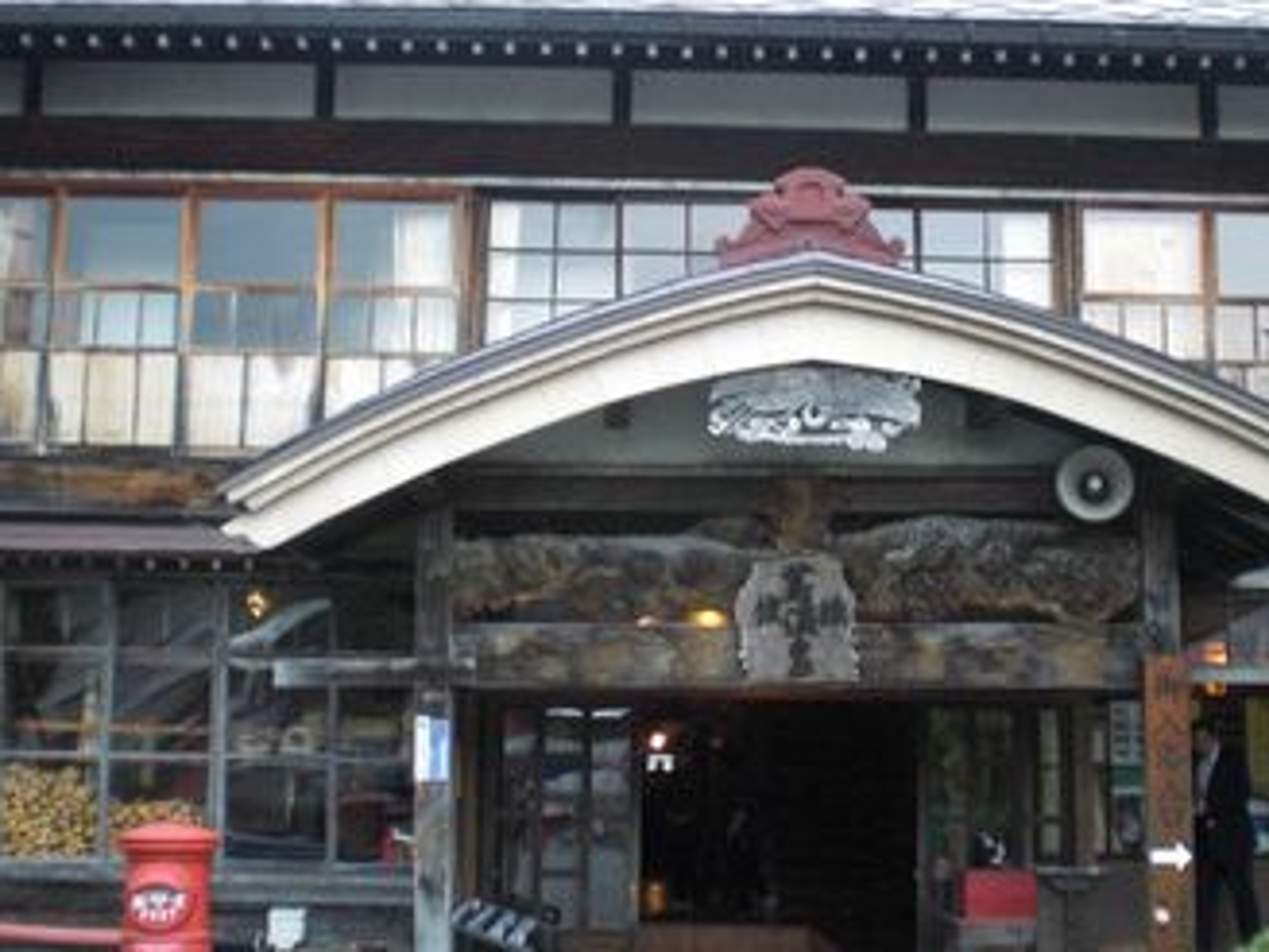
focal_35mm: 52
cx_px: 667
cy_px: 488
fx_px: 1906
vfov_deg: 28.0
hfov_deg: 36.8
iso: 400
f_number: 3.1
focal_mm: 6.3
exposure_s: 1/125
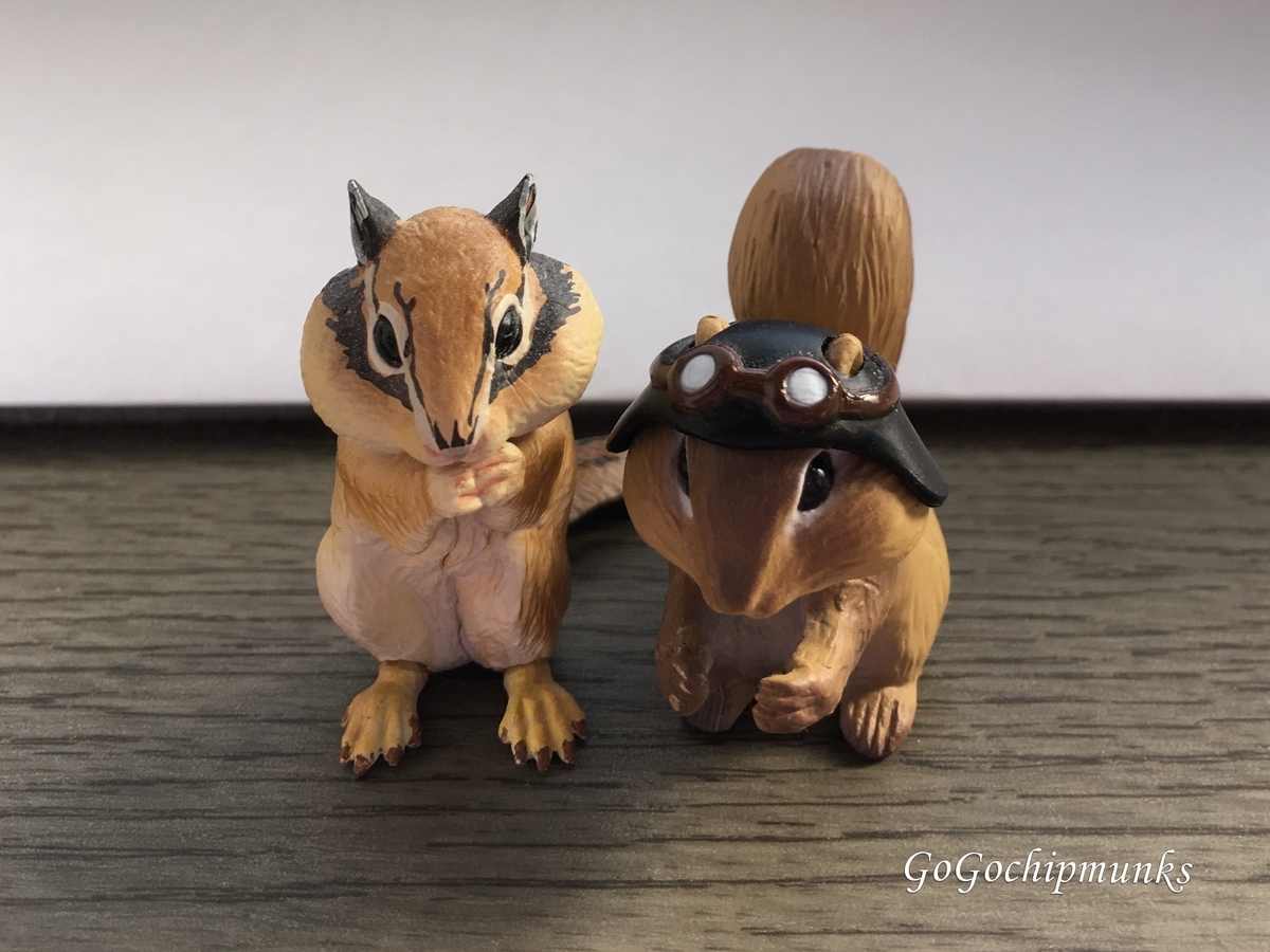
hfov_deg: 61.7
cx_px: 635
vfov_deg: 48.2
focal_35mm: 29
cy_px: 476
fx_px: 1064
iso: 25
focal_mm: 4.15
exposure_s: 1/127
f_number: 2.2
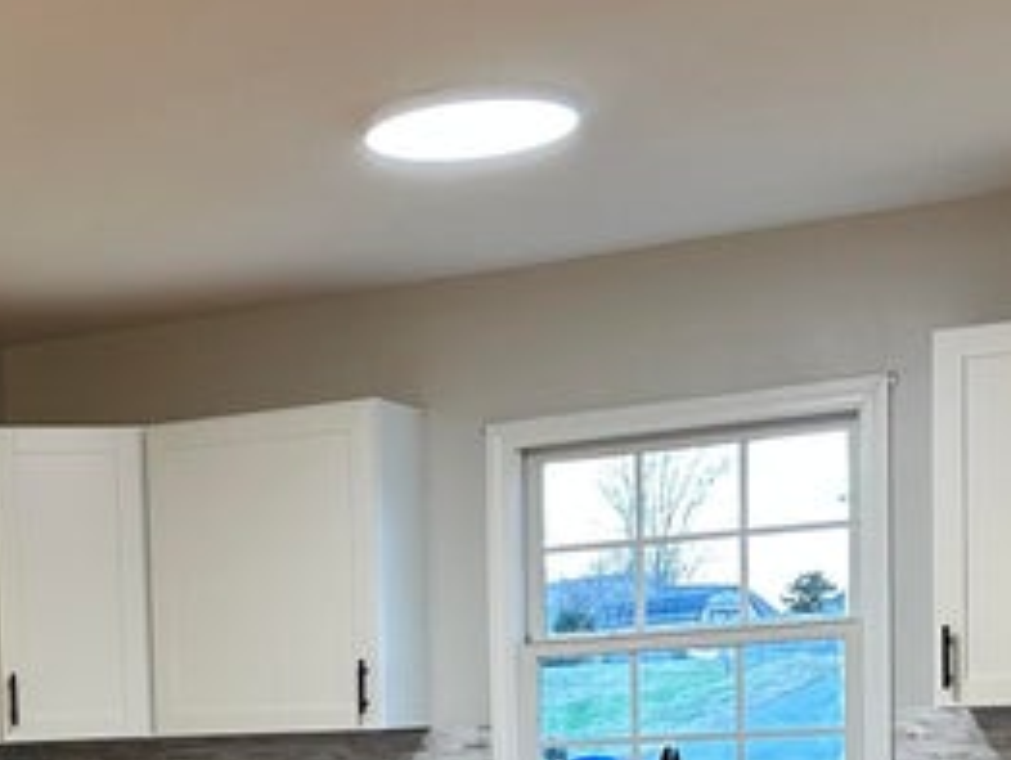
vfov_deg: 18.0
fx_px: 2280
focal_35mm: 78
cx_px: 83
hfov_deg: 24.2
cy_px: 910
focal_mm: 6.86
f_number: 1.78
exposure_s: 1/60
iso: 125
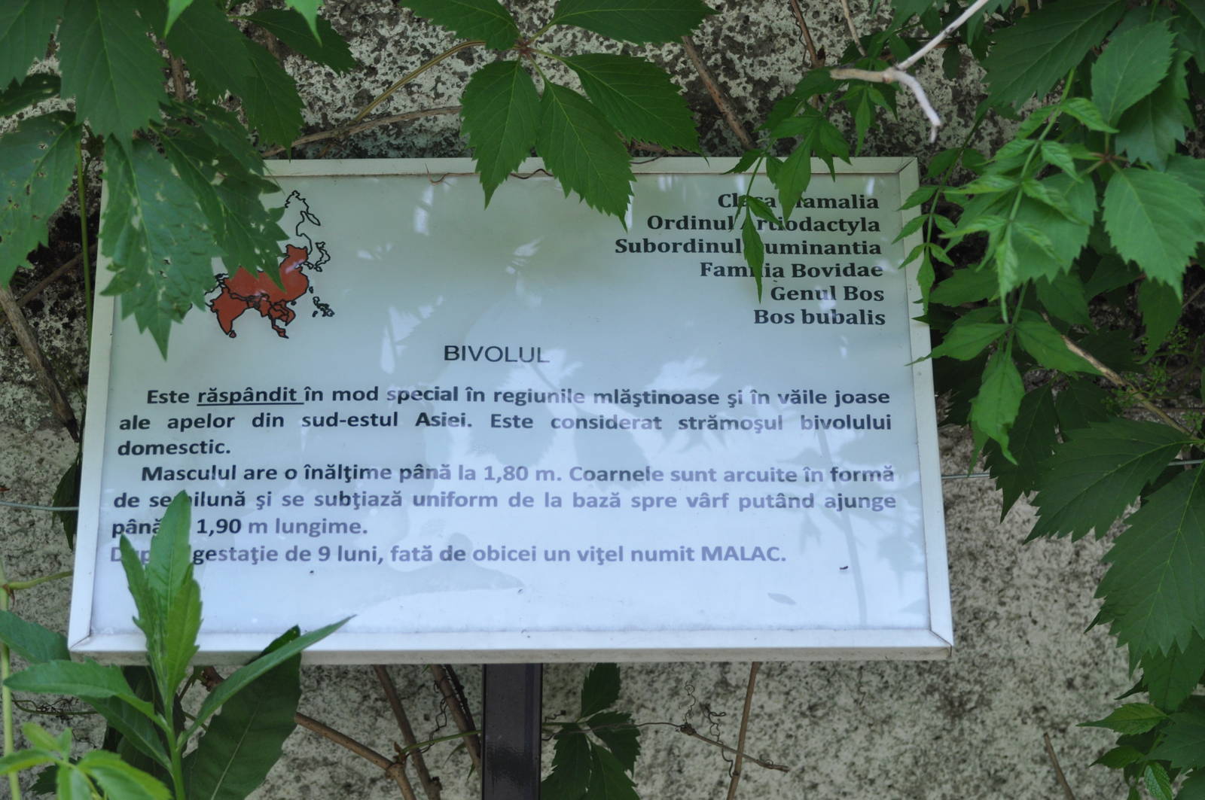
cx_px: 602
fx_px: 3511
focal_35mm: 105
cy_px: 400
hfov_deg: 19.5
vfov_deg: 13.0
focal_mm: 70
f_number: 4.5
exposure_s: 1/320
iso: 400
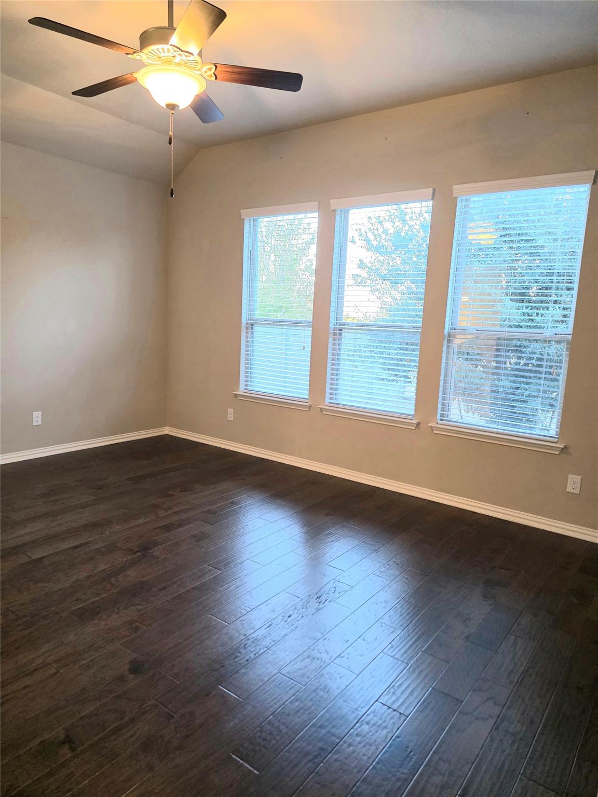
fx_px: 530
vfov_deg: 73.9
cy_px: 398
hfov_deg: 58.9
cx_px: 299
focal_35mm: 23
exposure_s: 1/120
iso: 800
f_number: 1.7
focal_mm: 6.3
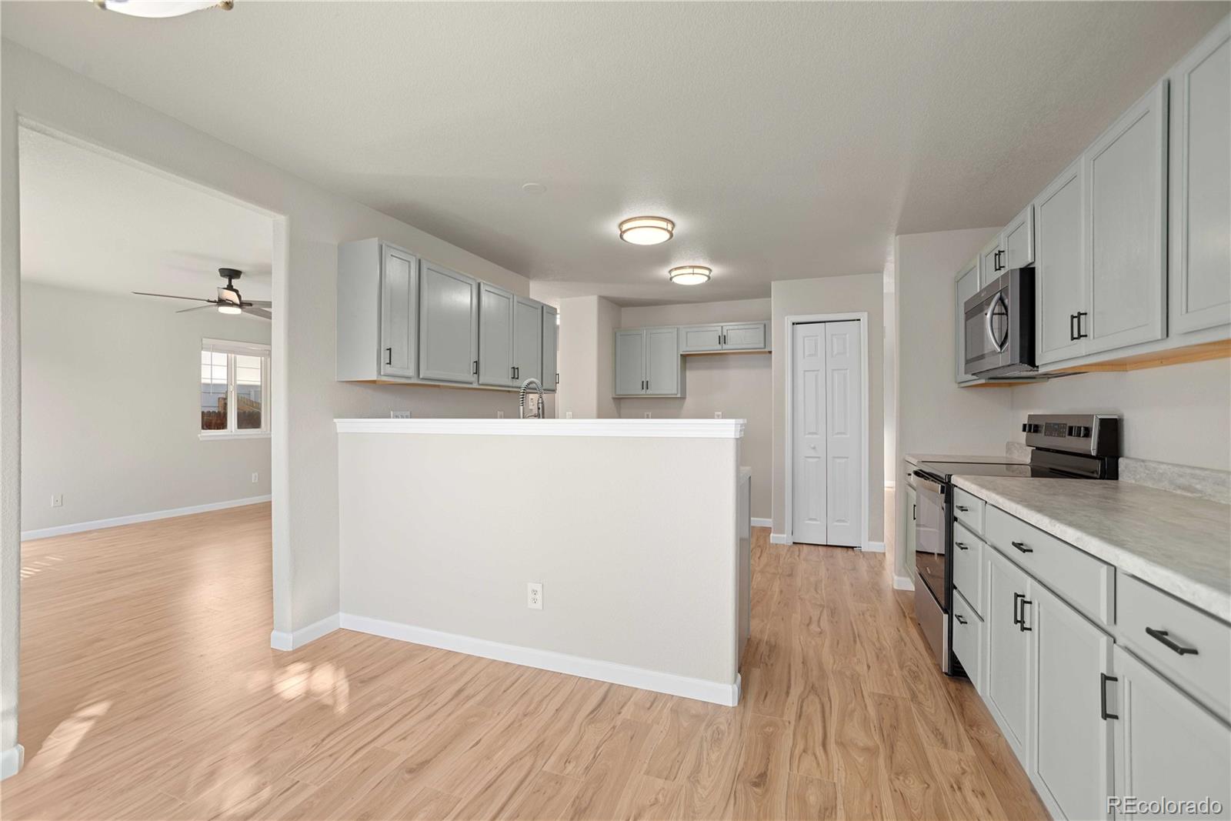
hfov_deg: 100.4
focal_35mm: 15
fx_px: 513
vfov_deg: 77.3
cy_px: 410
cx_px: 616
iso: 100
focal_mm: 15
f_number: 9
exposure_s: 1/8
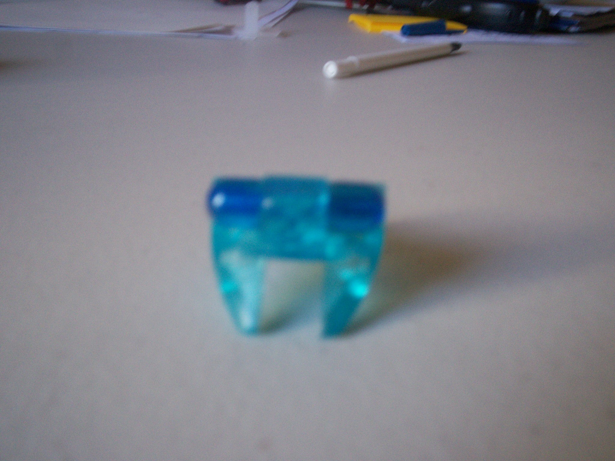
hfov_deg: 51.4
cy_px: 230
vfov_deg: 39.7
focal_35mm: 36
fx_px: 640
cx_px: 308
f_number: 4.5
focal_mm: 5.9
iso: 140
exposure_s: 1/8.02
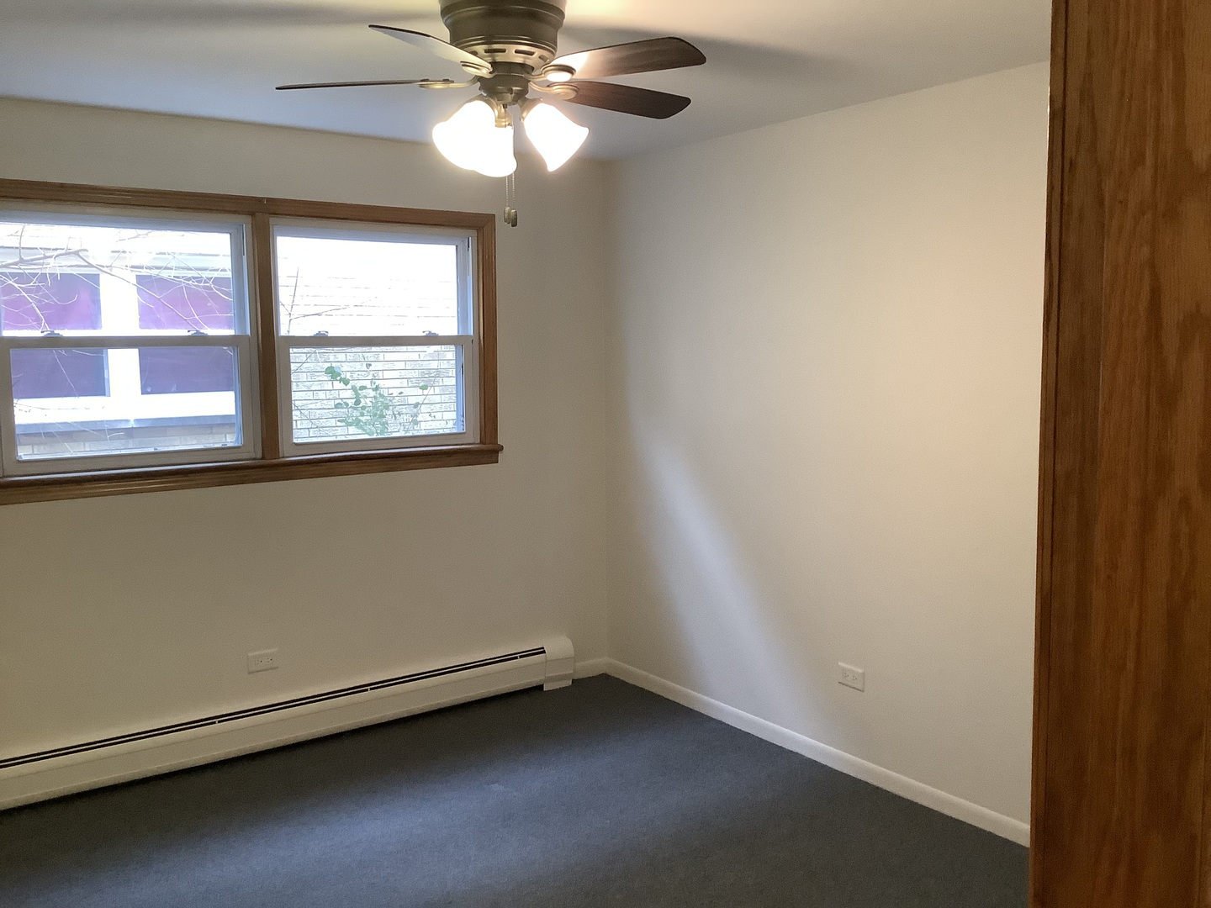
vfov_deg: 45.4
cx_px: 606
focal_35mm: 31
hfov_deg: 58.4
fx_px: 1084
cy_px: 454
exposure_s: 1/60
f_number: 2.4
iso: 320
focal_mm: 3.3
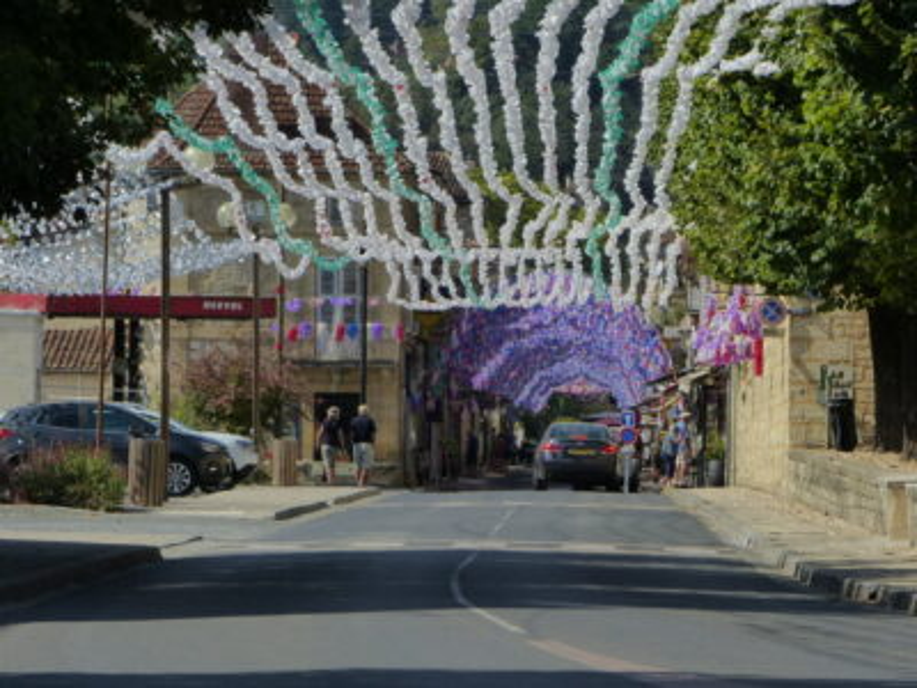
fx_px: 7550
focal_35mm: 285
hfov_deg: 7.0
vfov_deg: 5.2
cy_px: 344
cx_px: 458
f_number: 7.1
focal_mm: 51.2
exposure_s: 1/800
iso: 200
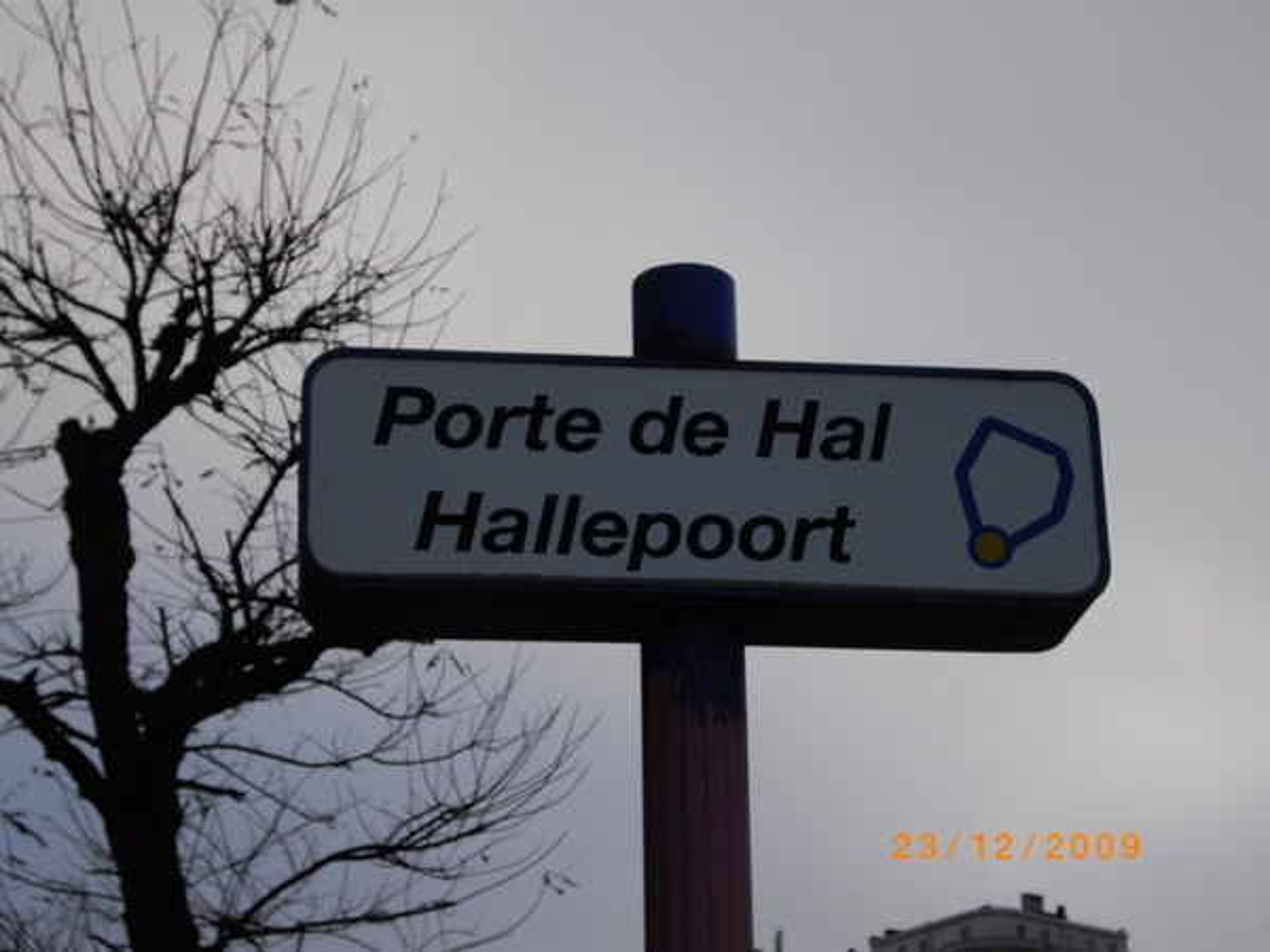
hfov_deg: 25.0
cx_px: 635
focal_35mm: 78
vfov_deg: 18.9
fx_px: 2862
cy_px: 476
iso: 64
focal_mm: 16.3
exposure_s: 1/160
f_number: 4.3
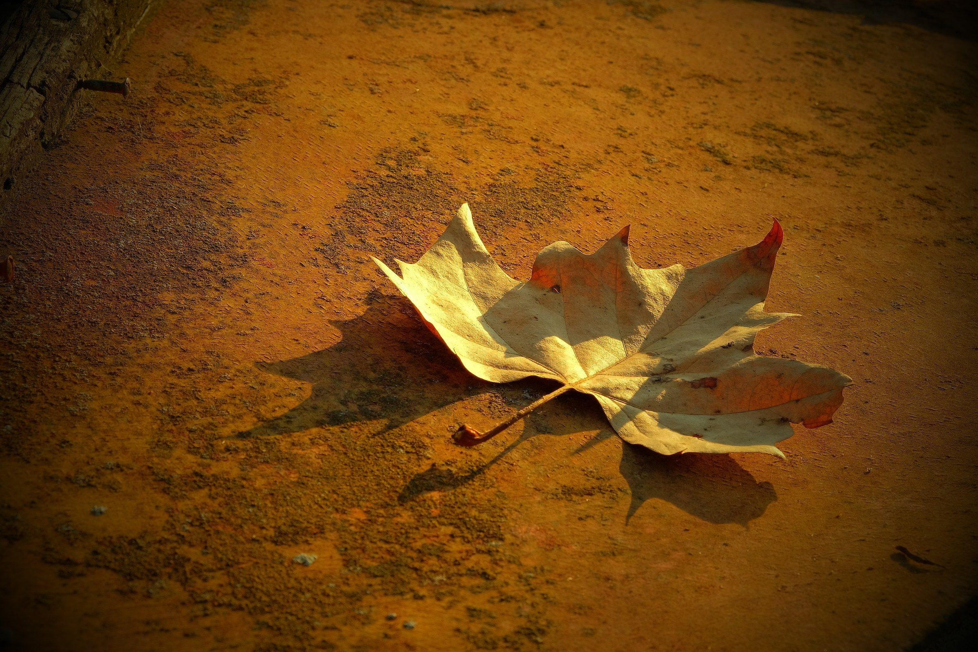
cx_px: 489
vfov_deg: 19.7
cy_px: 326
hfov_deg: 29.2
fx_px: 1874
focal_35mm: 69
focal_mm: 46.3
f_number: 16
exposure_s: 1/45
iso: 250
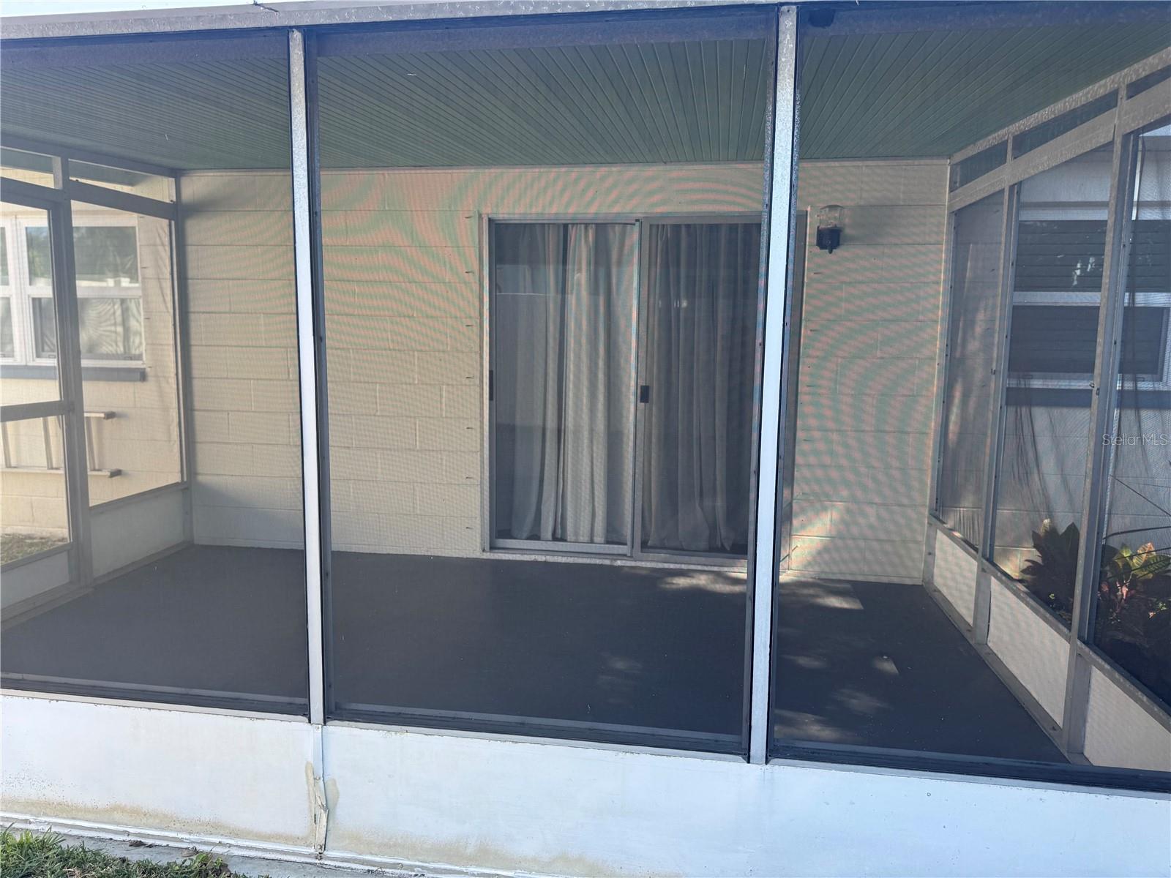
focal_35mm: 24
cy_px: 439
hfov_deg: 71.6
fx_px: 812
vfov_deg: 56.8
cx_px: 586
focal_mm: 6.76
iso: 80
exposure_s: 1/293
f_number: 1.78
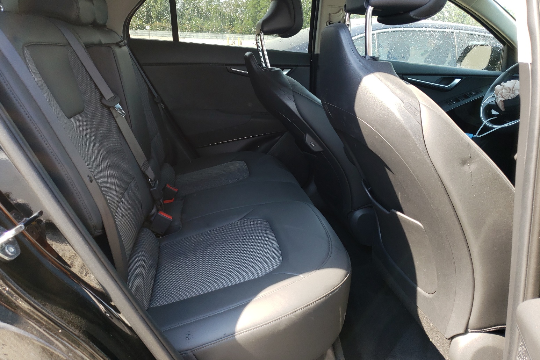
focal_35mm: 28
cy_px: 156
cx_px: 262
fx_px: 420
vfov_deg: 46.3
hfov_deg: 65.5
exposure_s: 1/208
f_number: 1.5
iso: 50
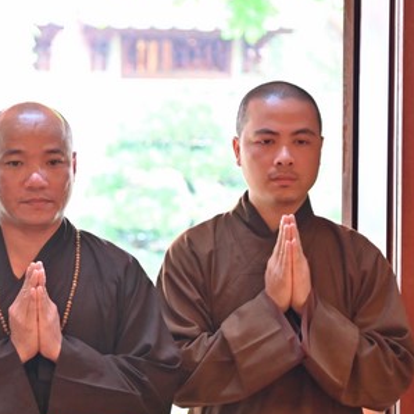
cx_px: 24
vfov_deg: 11.5
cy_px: 263
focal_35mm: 152
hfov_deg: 11.4
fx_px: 2057
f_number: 4
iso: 4000
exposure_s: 1/60
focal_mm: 82
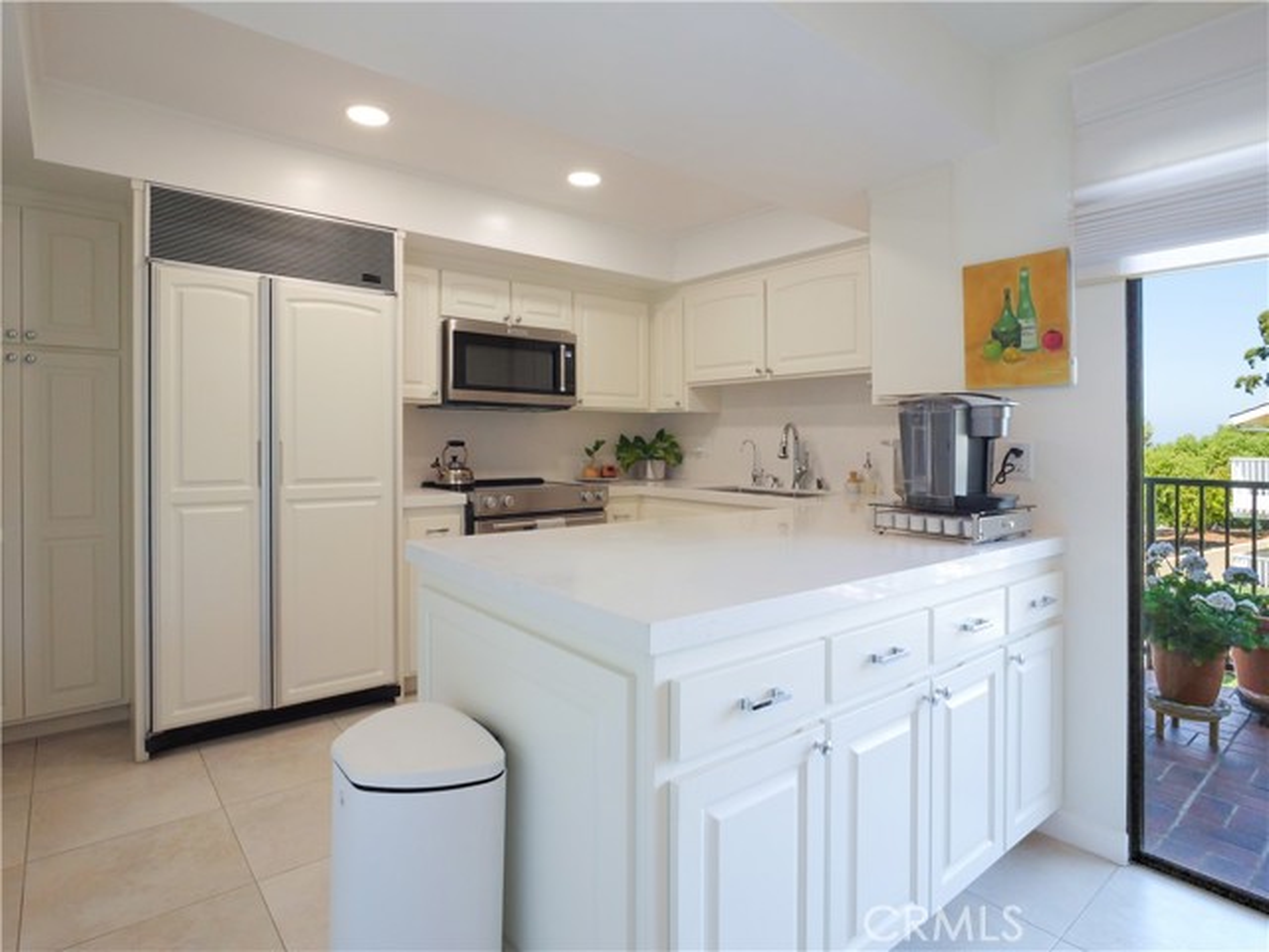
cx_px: 634
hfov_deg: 87.8
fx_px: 660
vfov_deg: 71.6
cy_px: 476
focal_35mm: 18
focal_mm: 9
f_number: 8
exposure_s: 1/80
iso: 2000
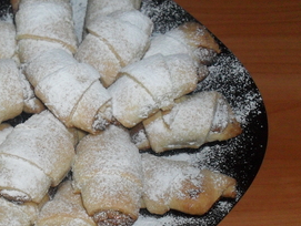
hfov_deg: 30.1
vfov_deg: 23.3
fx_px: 549
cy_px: 134
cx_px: 69
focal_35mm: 63
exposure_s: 1/45
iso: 200
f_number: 2.8
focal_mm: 6.3
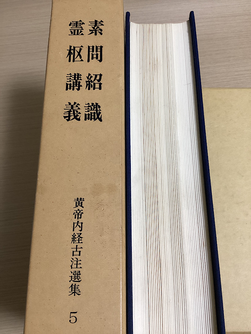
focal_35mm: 31
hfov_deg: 45.4
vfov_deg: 58.4
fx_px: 300
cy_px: 167
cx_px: 126
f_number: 2.4
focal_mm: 3.3
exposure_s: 1/50
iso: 160
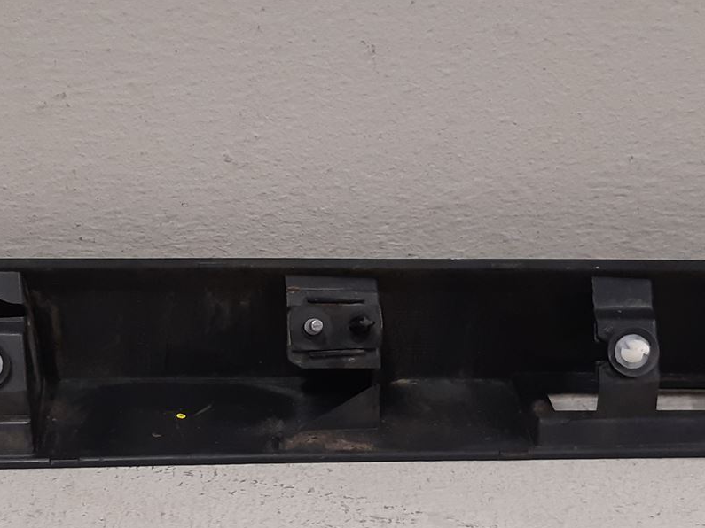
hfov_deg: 28.8
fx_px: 1364
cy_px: 349
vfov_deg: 21.8
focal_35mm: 67
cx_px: 251
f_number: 1.7
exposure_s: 1/50
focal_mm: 3.93
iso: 160
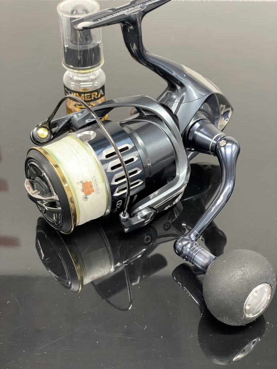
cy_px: 184
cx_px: 138
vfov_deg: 36.8
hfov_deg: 28.0
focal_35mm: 52
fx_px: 555
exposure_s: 1/40
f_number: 2
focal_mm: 6
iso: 640
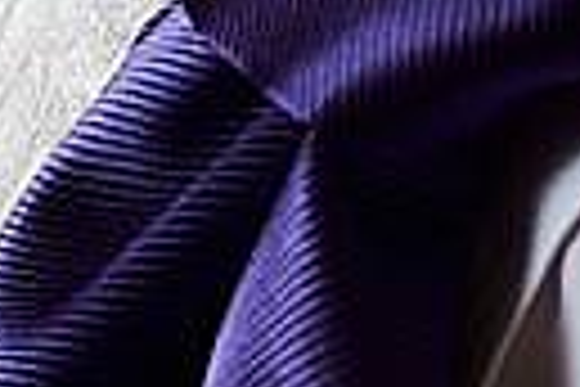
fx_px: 6621
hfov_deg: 5.0
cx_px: -126
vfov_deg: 3.3
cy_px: 130
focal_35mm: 411
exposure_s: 1/250
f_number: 3.2
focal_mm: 35
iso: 1600
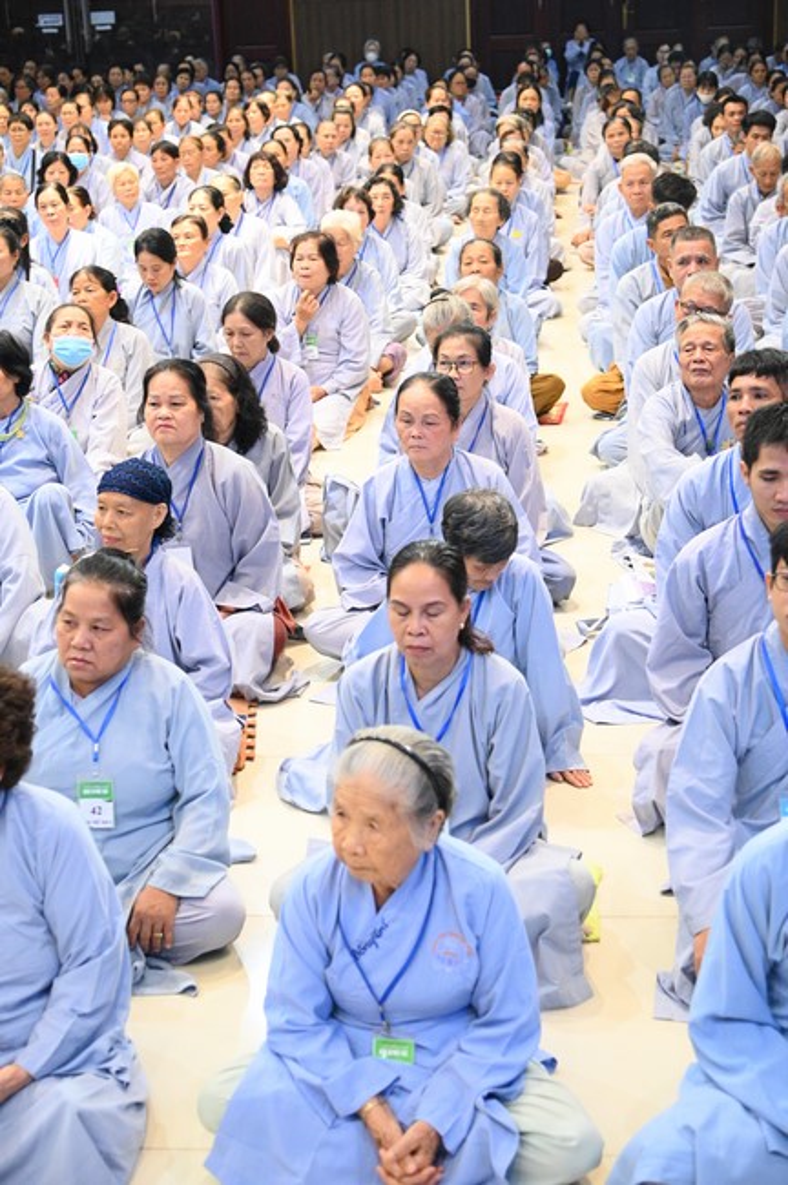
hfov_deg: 24.6
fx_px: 1810
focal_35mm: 55
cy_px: 592
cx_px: 394
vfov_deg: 36.3
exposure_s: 1/160
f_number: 4
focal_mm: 55
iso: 10000
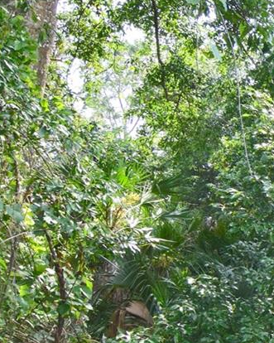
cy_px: 235
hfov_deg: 17.4
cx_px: 563
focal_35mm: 60
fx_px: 607
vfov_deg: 31.2
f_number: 10
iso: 400
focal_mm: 11
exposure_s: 1/200
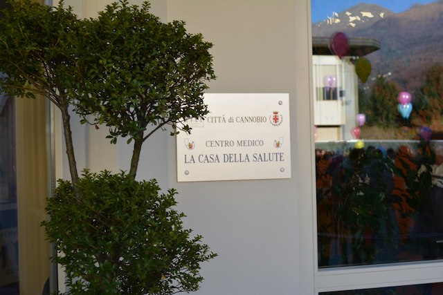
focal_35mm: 44
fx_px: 535
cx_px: 222
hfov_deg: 45.0
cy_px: 148
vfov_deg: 30.9
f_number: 6.3
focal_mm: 29
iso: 200
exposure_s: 1/160
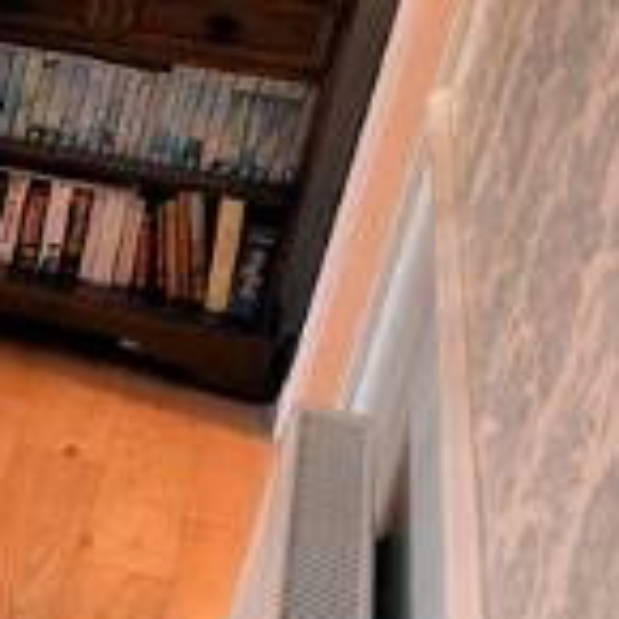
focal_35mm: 90
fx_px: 1821
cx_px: -1067
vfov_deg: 19.2
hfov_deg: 12.4
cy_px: 158
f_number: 8
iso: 400
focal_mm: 10
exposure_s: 1/5
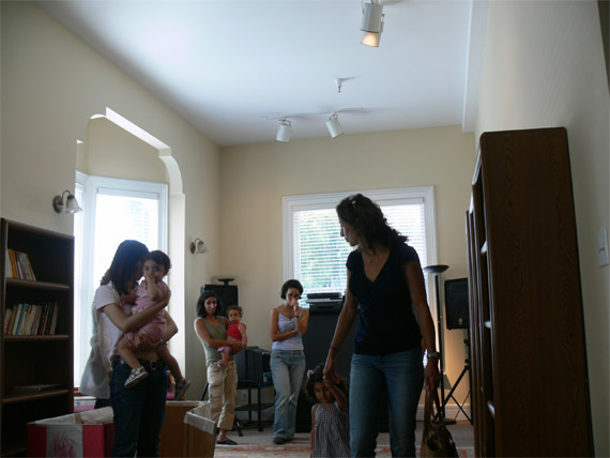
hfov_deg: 52.6
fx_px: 617
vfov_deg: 40.7
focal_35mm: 35
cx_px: 305
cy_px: 229
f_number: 2.8
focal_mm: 7.4
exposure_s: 1/40
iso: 80
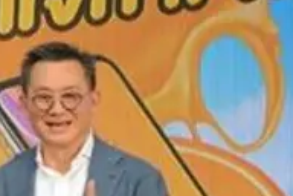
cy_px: 182
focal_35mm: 349
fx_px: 2840
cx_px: -200
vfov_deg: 3.9
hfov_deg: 5.8
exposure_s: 1/200
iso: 500
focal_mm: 86
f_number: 4
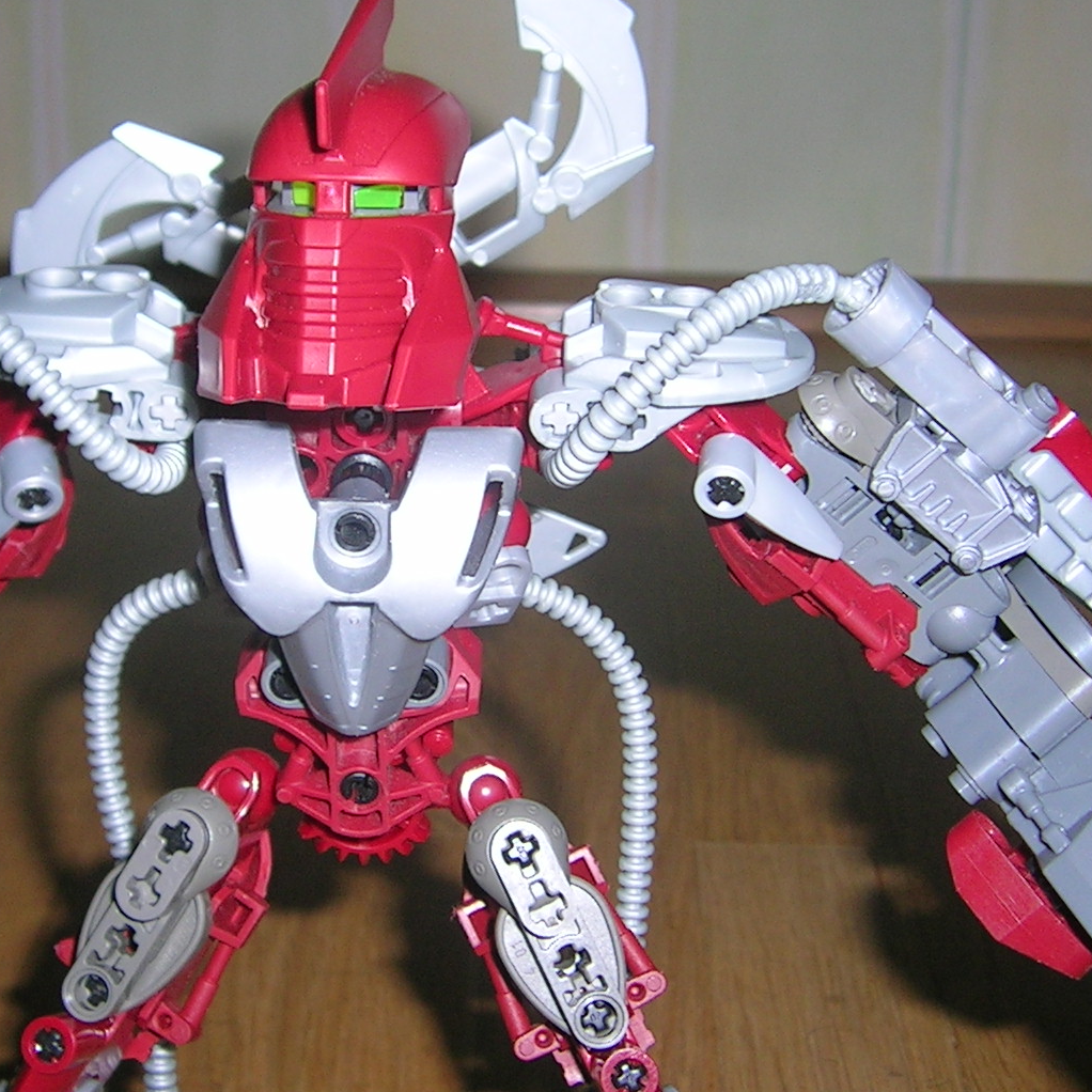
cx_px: 416
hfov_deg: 27.6
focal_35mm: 62
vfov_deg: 27.7
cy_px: 494
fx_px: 2213
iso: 50
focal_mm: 5.4
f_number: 2.8
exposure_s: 1/60.1
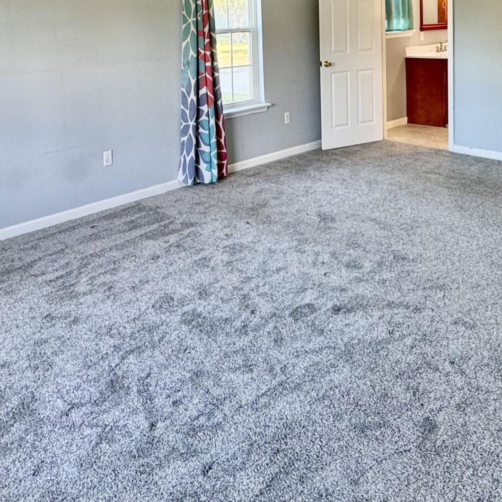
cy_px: 45
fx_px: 574
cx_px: 260
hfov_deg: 47.2
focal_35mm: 35
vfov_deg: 43.0
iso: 160
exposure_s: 1/60
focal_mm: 2.22
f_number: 2.2
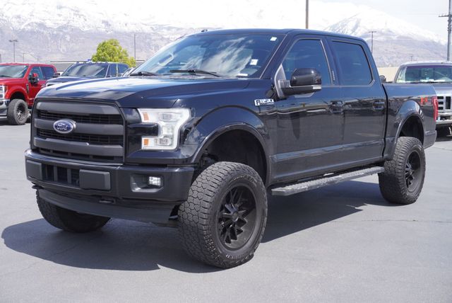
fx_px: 603
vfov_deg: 28.1
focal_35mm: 48
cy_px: 152
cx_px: 226
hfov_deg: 41.1
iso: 100
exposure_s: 1/160
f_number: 8
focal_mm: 32
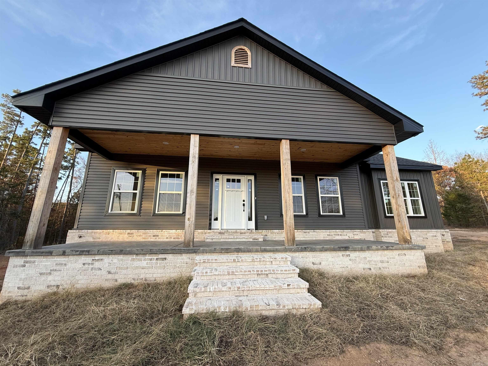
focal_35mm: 14
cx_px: 244
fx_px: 197
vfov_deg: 85.7
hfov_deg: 102.1
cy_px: 183
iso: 50
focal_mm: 2.22
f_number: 2.2
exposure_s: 1/127
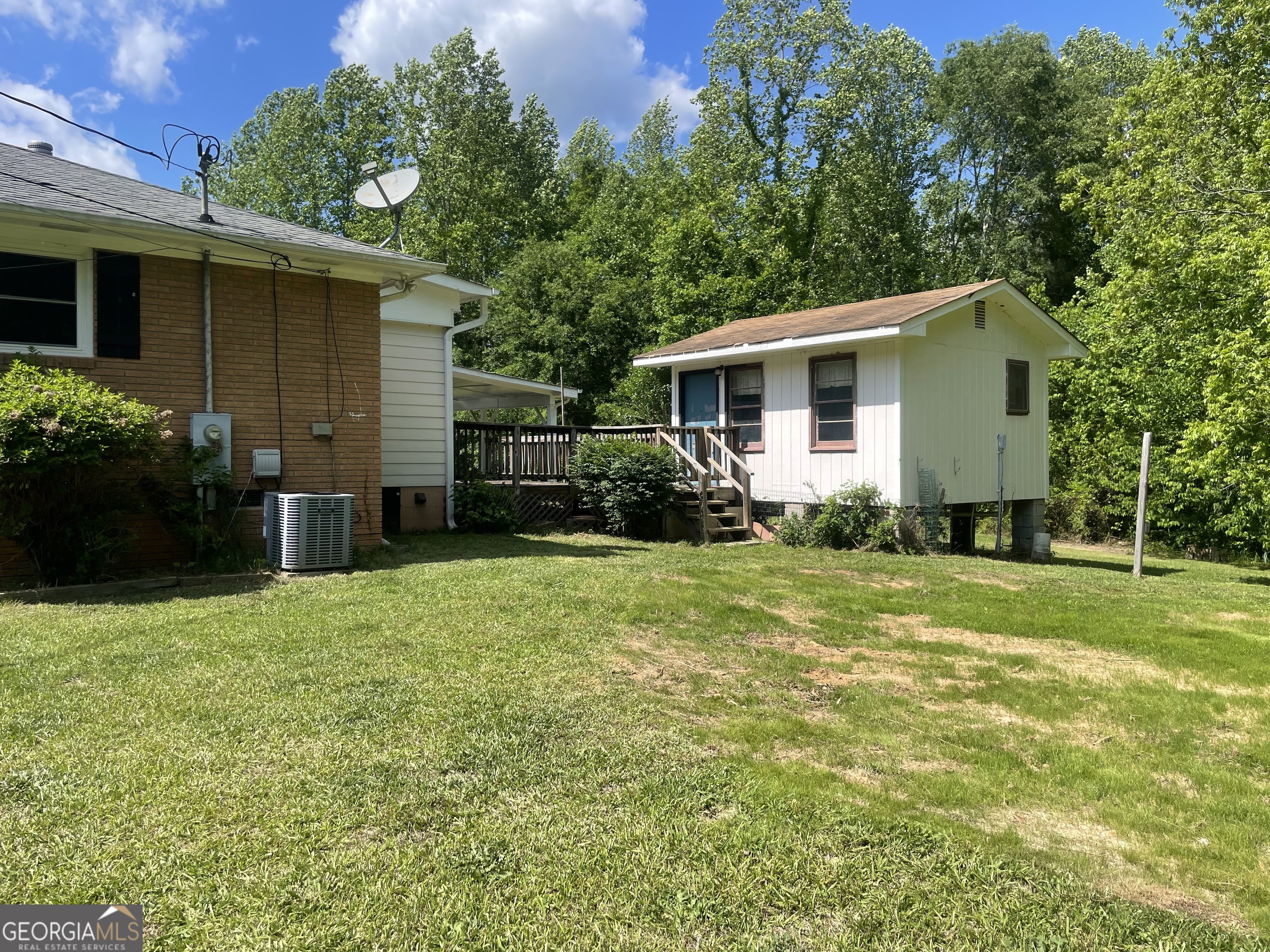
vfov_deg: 53.1
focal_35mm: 26
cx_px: 635
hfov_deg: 67.3
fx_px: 954
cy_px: 476
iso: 32
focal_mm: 4.2
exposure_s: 1/2353
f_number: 1.6
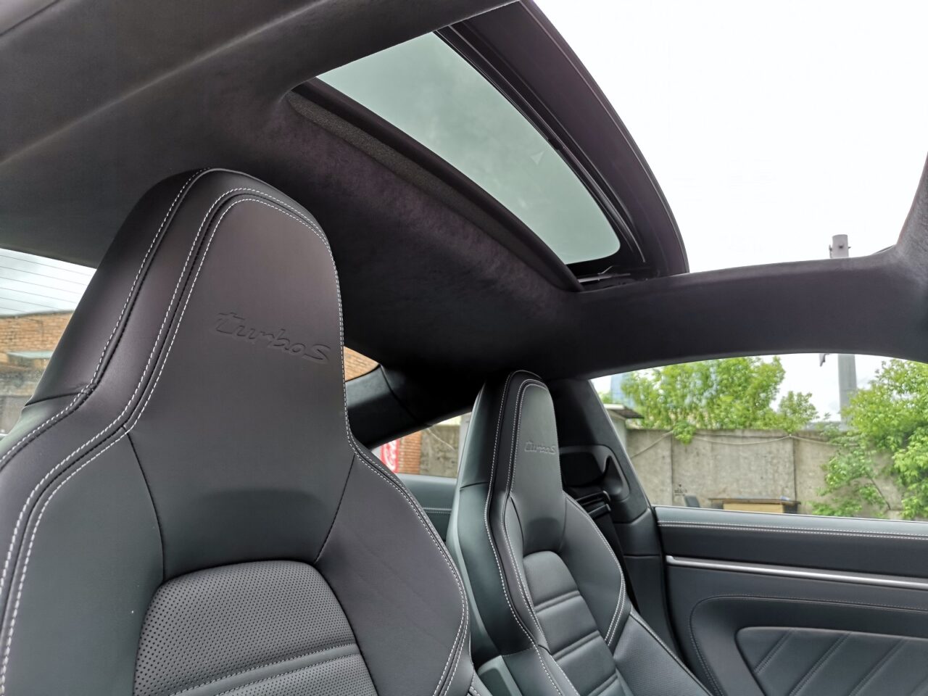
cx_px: 464
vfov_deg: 51.4
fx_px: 724
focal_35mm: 27
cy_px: 348
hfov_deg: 65.3
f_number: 1.8
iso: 64
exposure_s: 1/100
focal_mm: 5.58
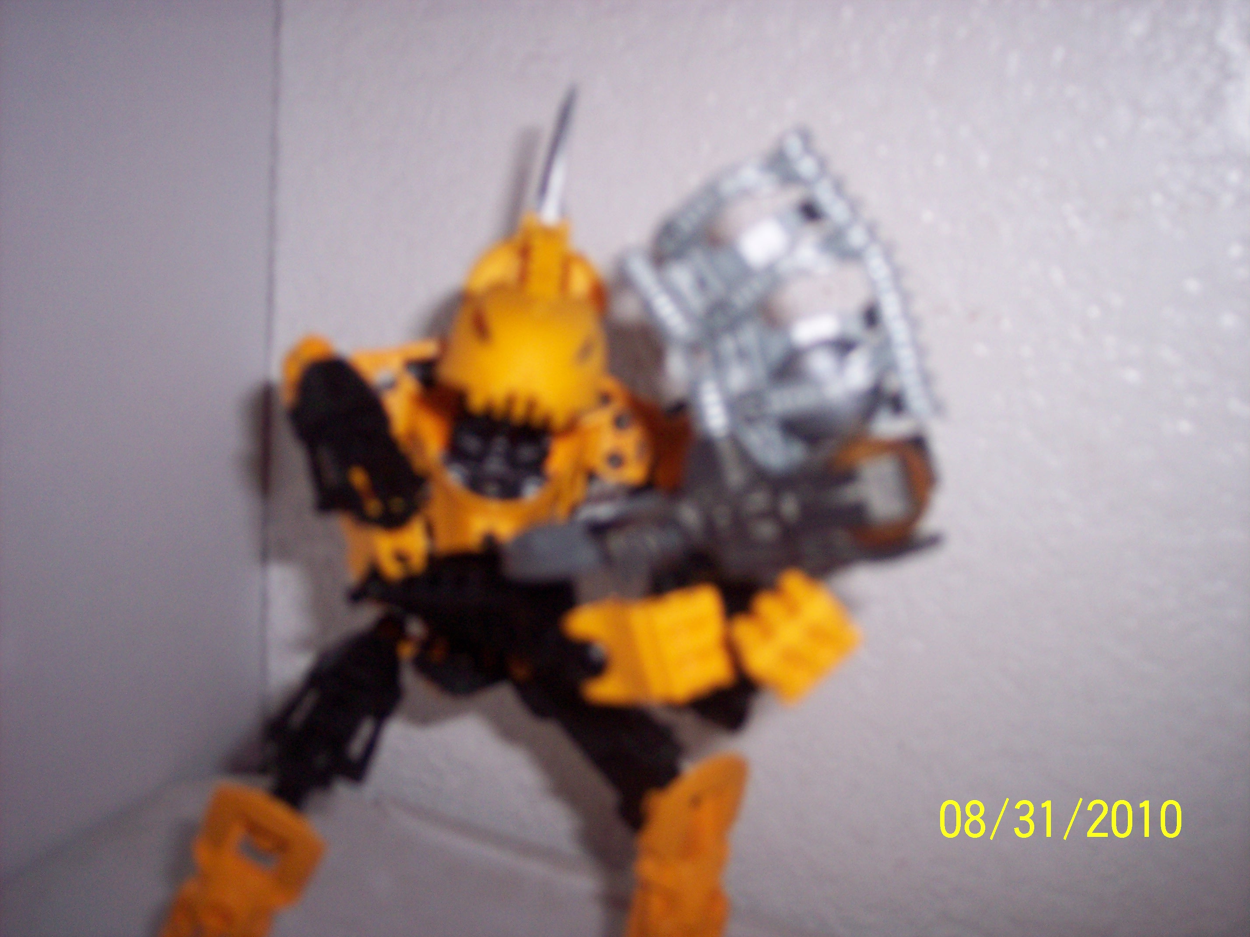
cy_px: 468
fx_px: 1408
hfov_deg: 47.9
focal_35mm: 39
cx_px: 625
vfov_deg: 36.8
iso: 140
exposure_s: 1/60
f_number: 2.8
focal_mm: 8
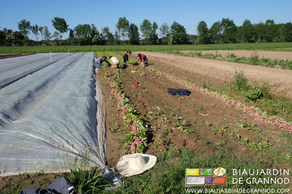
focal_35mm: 27
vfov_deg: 47.9
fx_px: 219
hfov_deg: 67.4
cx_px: 146
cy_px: 97
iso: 250
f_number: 11
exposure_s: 1/250
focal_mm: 18
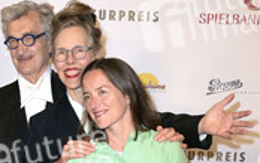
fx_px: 631
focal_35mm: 89
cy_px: 241
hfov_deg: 23.1
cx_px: 79
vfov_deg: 13.8
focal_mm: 38
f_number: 5.6
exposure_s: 1/160
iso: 640
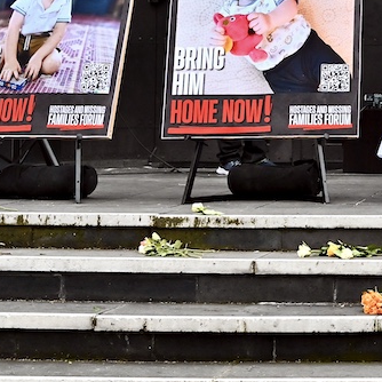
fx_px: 1561
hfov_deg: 13.4
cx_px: 514
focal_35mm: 125
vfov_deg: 13.8
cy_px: 37
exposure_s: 1/100
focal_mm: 48
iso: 3600
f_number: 5
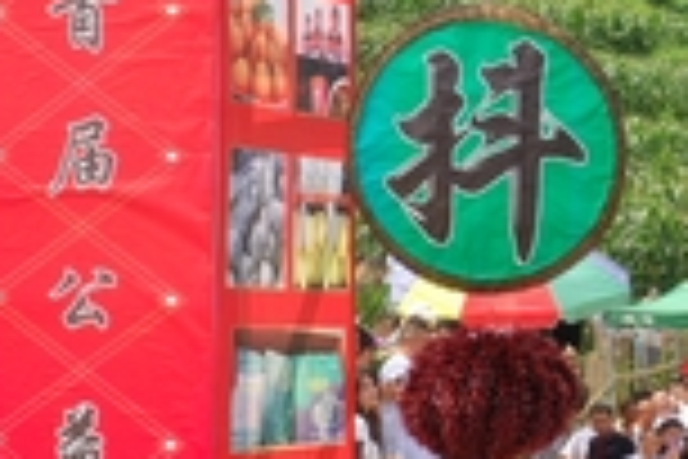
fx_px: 2522
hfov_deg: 14.9
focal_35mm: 132
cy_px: 436
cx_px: 850
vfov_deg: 10.3
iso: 100
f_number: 8
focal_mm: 10.26
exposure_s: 1/160
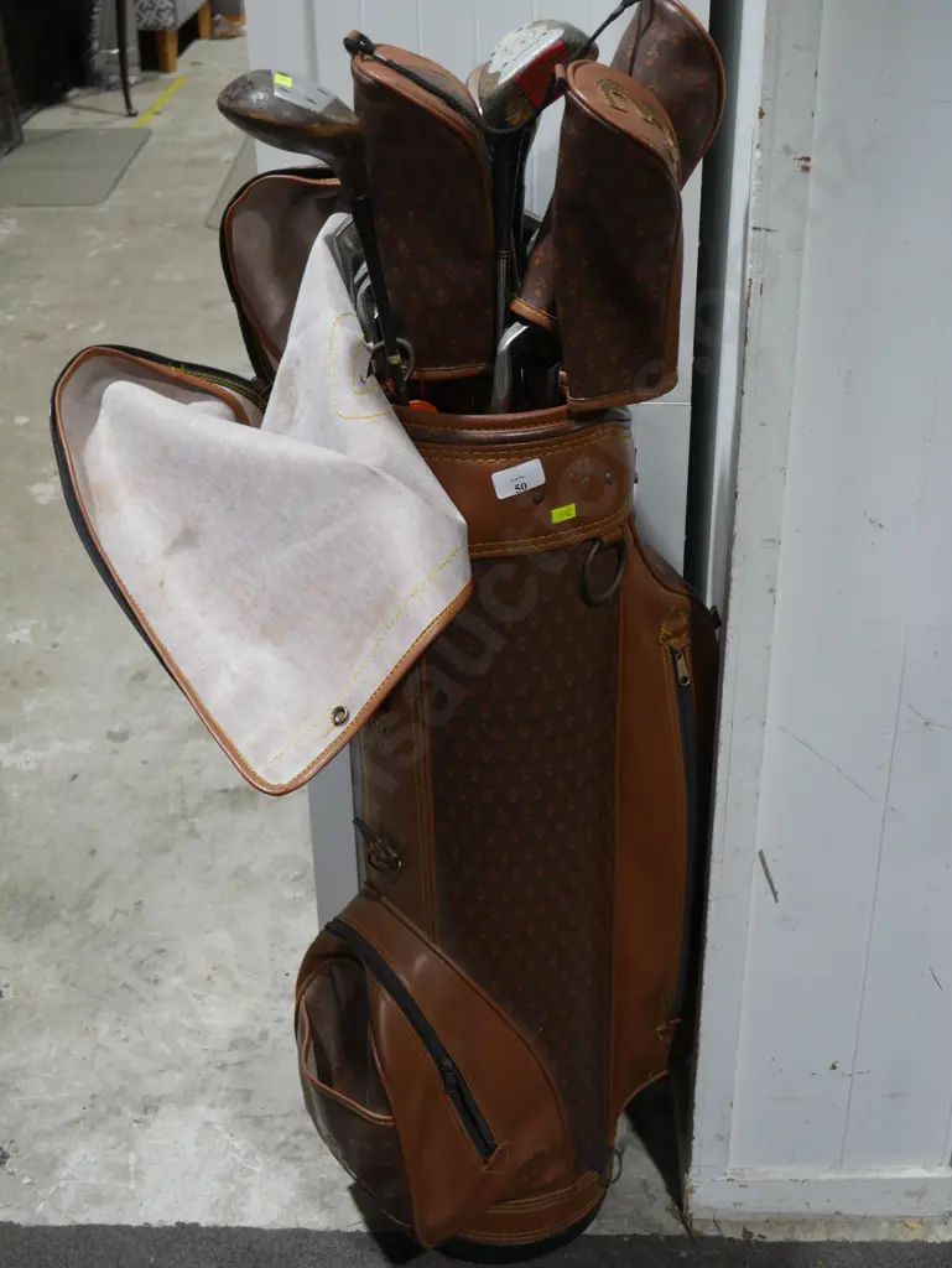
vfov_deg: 41.2
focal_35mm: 46
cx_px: 476
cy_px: 634
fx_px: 1685
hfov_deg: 31.5
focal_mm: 23
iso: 400
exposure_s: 1/60
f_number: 5.1
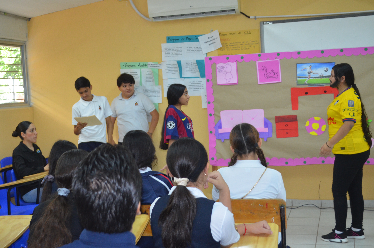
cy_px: 124
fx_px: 544
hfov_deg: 37.9
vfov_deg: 25.6
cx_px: 187
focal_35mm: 52
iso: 1400
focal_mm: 35
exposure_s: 1/60
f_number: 5
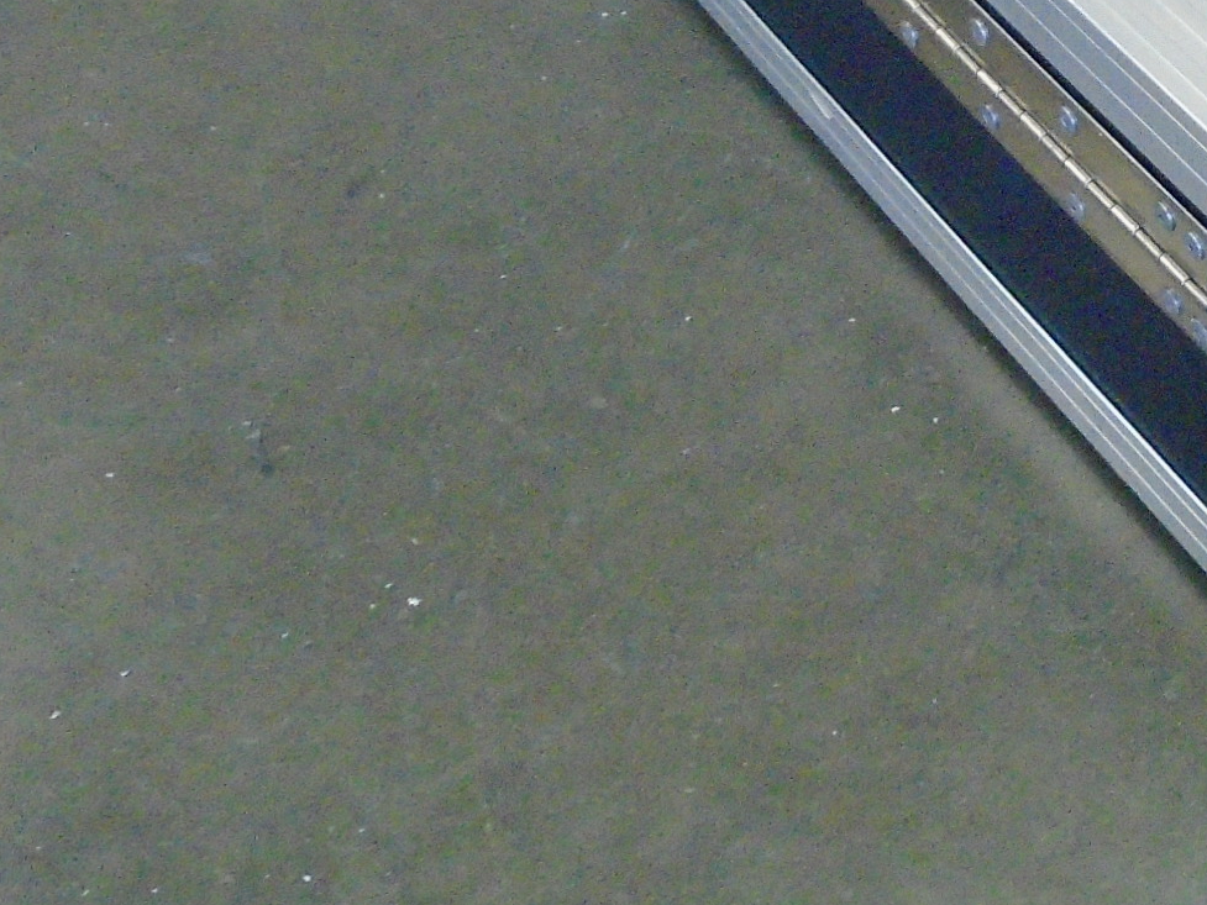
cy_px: -90
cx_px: 1600
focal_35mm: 69
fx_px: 2406
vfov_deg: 20.3
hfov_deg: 24.3
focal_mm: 4.6
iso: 800
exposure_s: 1/80
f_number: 3.2
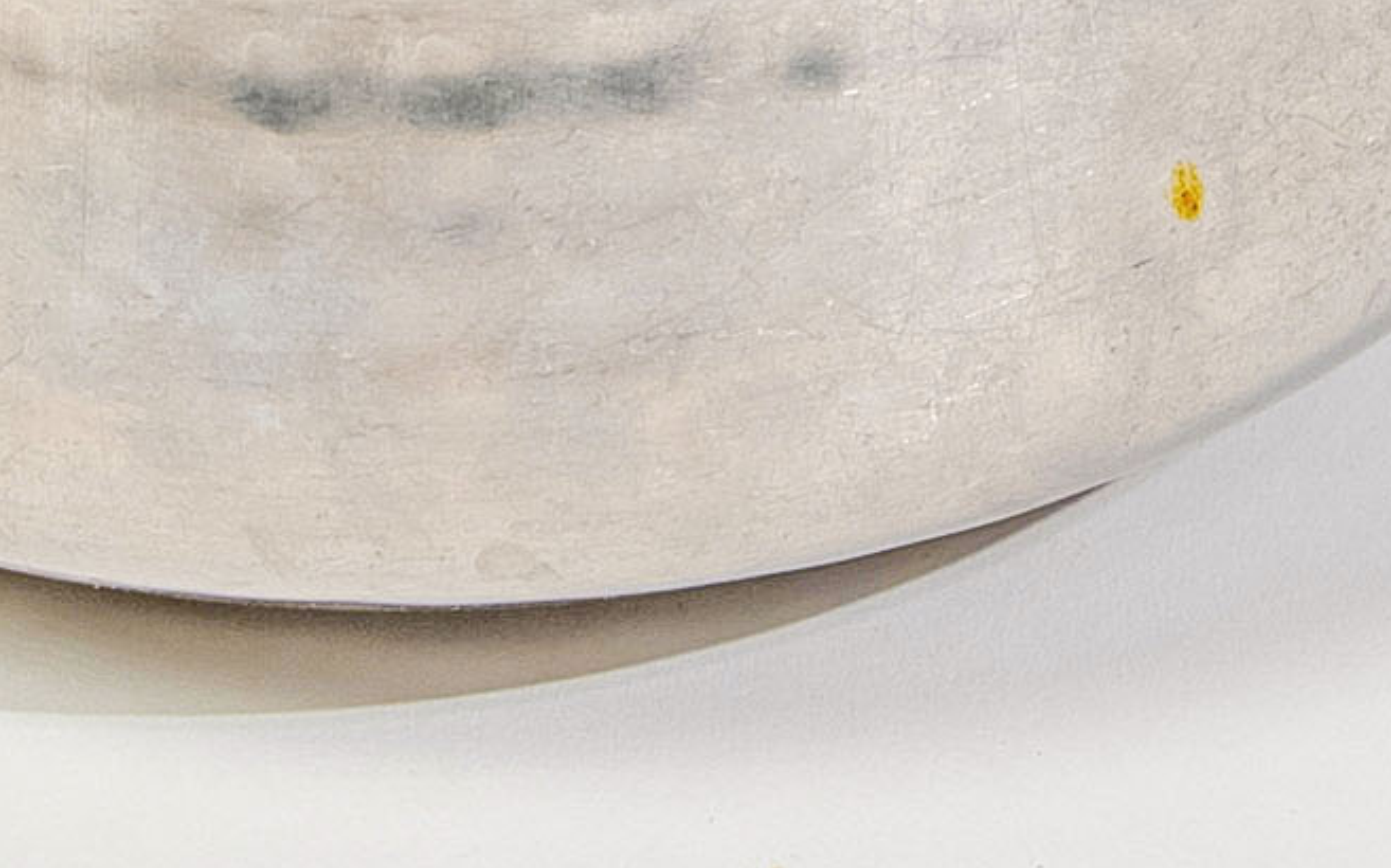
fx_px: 17469
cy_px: -718
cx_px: 400
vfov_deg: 2.8
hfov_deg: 4.6
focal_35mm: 461
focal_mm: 70
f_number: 8
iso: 640
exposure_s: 1/100
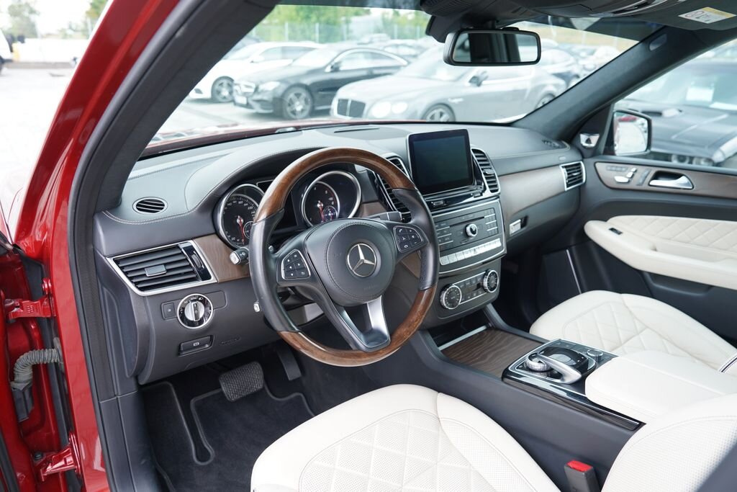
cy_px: 246
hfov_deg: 73.7
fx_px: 491
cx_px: 368
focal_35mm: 24
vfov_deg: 53.1
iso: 125
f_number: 4
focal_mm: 24
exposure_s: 1/60
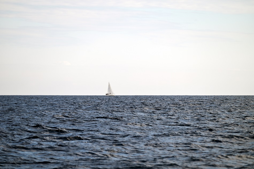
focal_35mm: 240
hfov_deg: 8.6
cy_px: 84
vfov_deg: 5.7
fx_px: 1694
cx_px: 127
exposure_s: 1/1000
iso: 180
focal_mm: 240
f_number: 5.6
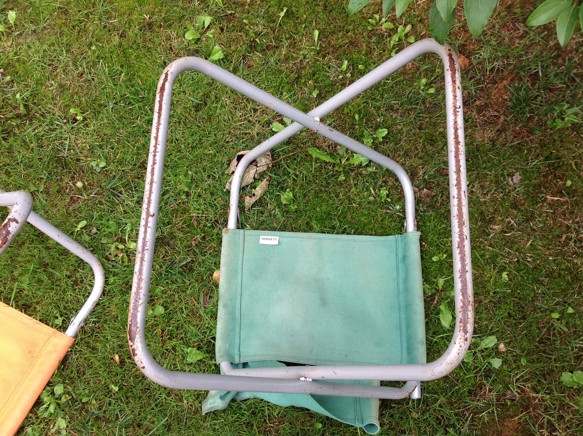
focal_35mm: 35
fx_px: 589
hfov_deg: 52.7
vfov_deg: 40.6
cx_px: 292
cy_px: 218
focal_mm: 4.28
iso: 50
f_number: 2.4
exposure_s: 1/134
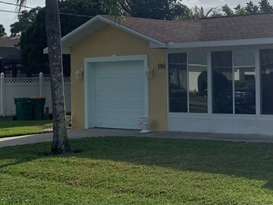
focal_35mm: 79
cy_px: 77
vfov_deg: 18.6
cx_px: 348
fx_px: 623
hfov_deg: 22.3
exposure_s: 1/8000
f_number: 1.8
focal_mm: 4.25
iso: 25
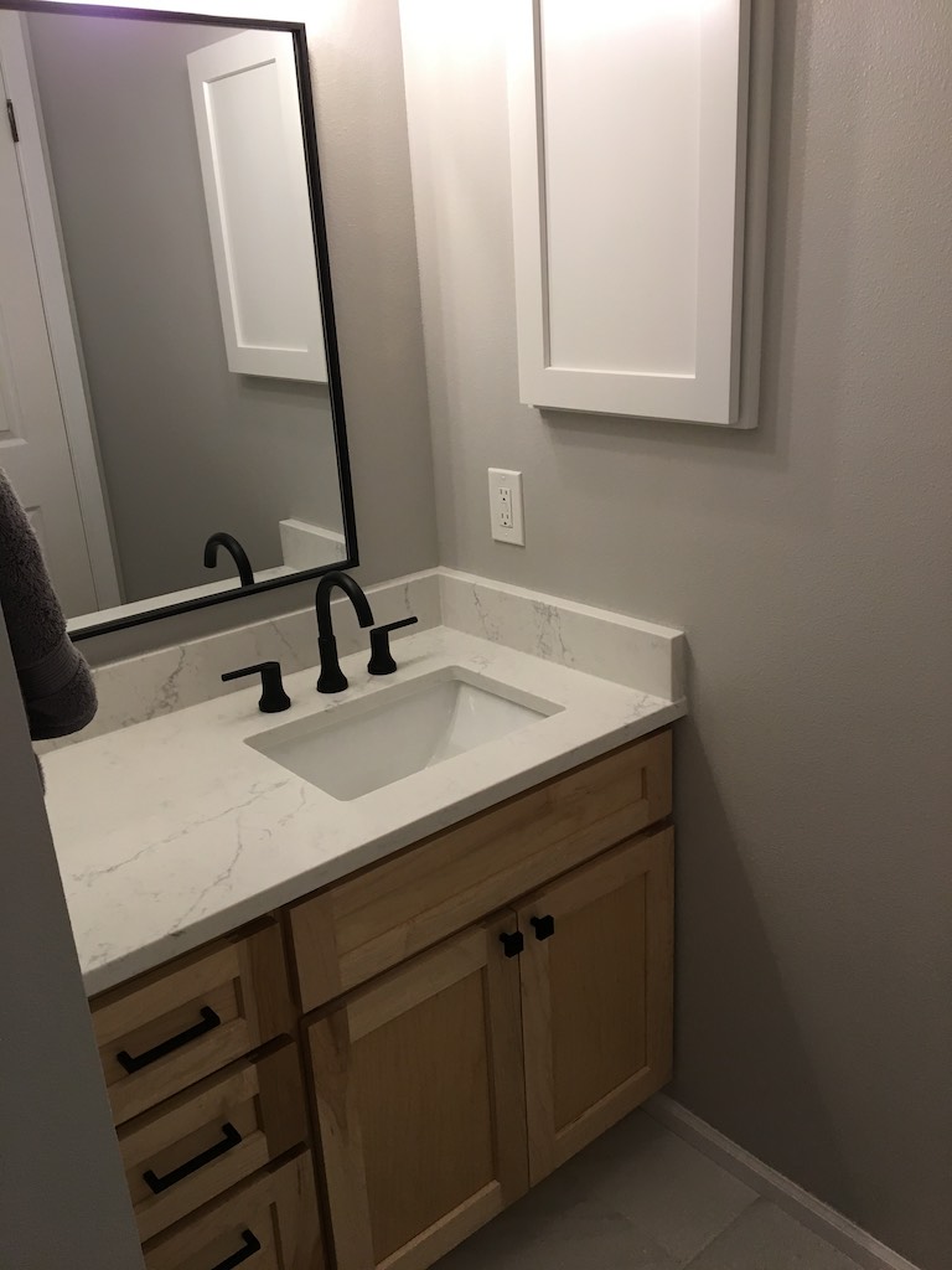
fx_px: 1063
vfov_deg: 61.7
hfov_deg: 48.2
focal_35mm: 29
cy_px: 635
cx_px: 476
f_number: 2.2
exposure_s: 1/30
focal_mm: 4.15
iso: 32
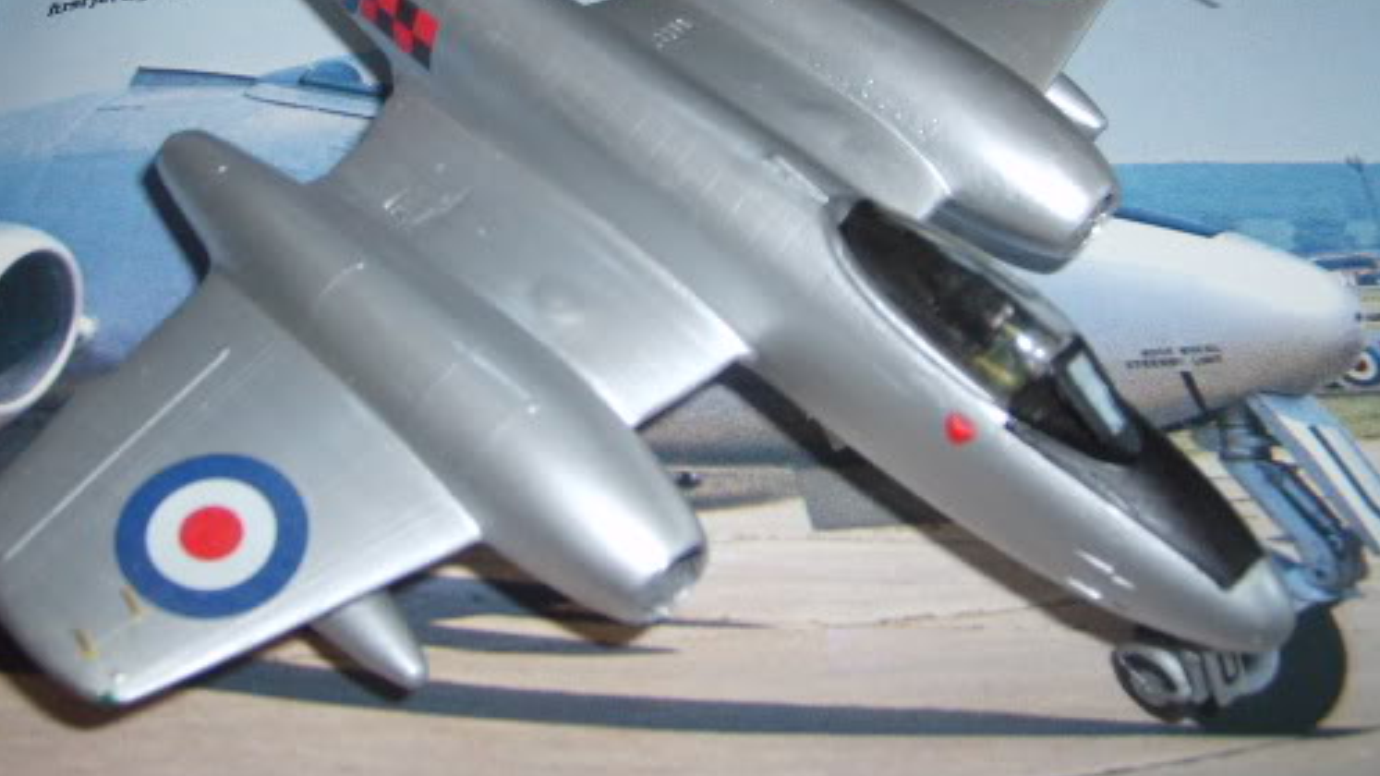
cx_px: 563
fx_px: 1793
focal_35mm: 49
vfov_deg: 24.0
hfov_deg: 41.9
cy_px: 141
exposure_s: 1/45
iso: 100
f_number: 2.8
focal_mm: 5.8
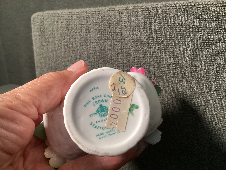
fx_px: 202
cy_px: 85
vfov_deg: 45.4
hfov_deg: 58.3
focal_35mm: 31
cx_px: 113
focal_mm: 3.3
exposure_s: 1/60
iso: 320
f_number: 2.4
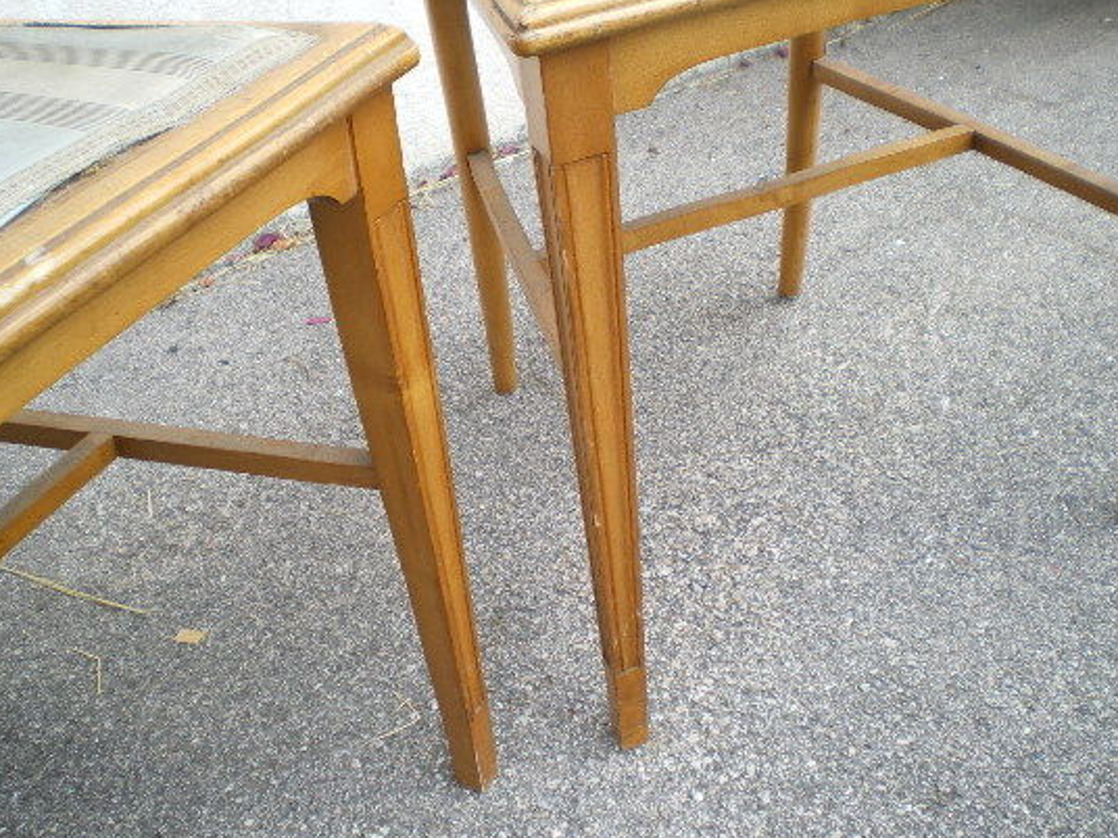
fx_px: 1389
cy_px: 365
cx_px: 588
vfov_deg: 33.6
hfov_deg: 43.8
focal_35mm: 43
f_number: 3.1
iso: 50
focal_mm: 6.3
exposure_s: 1/160
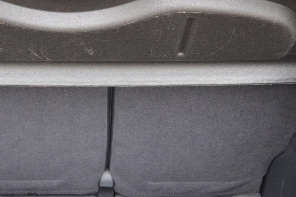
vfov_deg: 19.5
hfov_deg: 28.4
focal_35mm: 70
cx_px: 70
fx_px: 576
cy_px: 97
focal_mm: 20
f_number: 4.5
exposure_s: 1/80
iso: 400
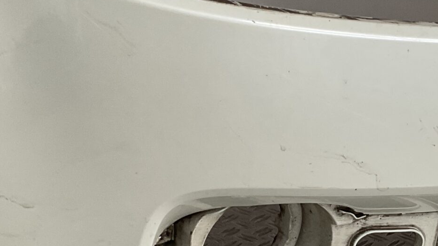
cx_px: 380
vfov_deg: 13.9
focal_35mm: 87
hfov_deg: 23.9
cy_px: 182
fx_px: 1010
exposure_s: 1/100
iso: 50
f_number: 1.8
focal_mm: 3
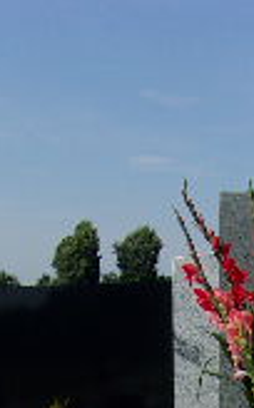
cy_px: 575
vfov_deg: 17.2
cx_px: 299
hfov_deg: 11.4
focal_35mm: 112
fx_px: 1245
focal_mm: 4.9
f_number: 10.4
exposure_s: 1/150
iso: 80
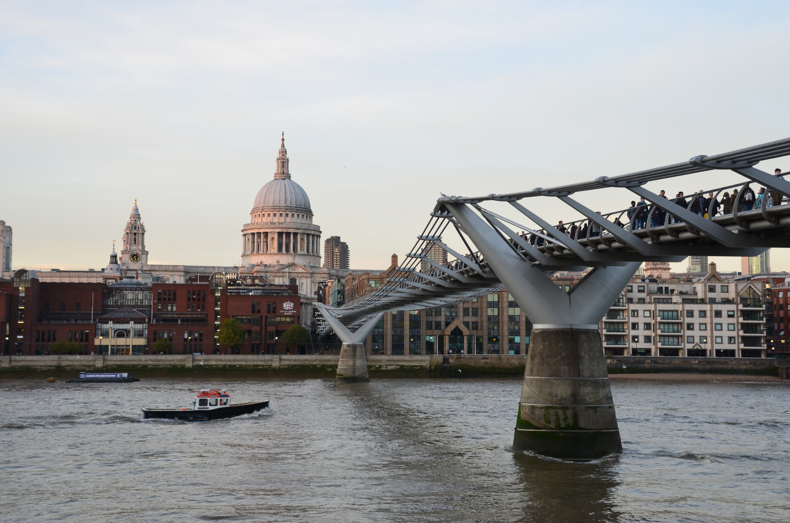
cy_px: 262
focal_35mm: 48
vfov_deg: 28.0
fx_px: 1051
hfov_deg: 41.2
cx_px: 395
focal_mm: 32
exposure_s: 1/50
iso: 400
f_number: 10
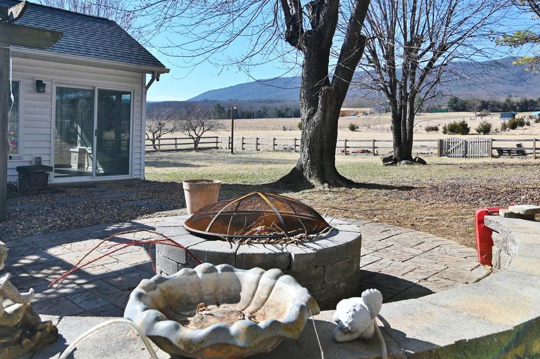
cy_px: 132
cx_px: 261
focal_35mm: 30
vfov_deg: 43.2
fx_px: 450
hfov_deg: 61.9
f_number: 6.3
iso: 100
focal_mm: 19
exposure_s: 1/320
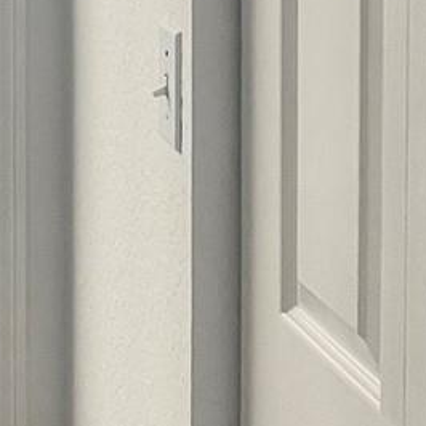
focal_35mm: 138
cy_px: -242
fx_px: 1921
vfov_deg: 12.0
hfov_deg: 11.9
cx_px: -282
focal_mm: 5.7
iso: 80
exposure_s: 1/60
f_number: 1.5
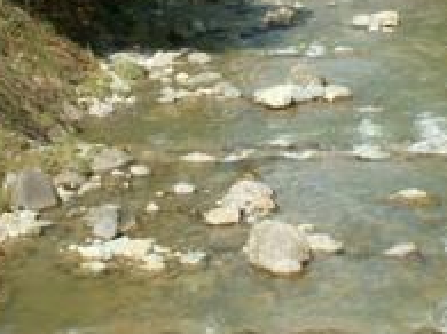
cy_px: 41
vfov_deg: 12.8
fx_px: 1484
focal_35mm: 115
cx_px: 261
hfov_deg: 17.1
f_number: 8
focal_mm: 5.86
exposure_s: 1/100
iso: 50
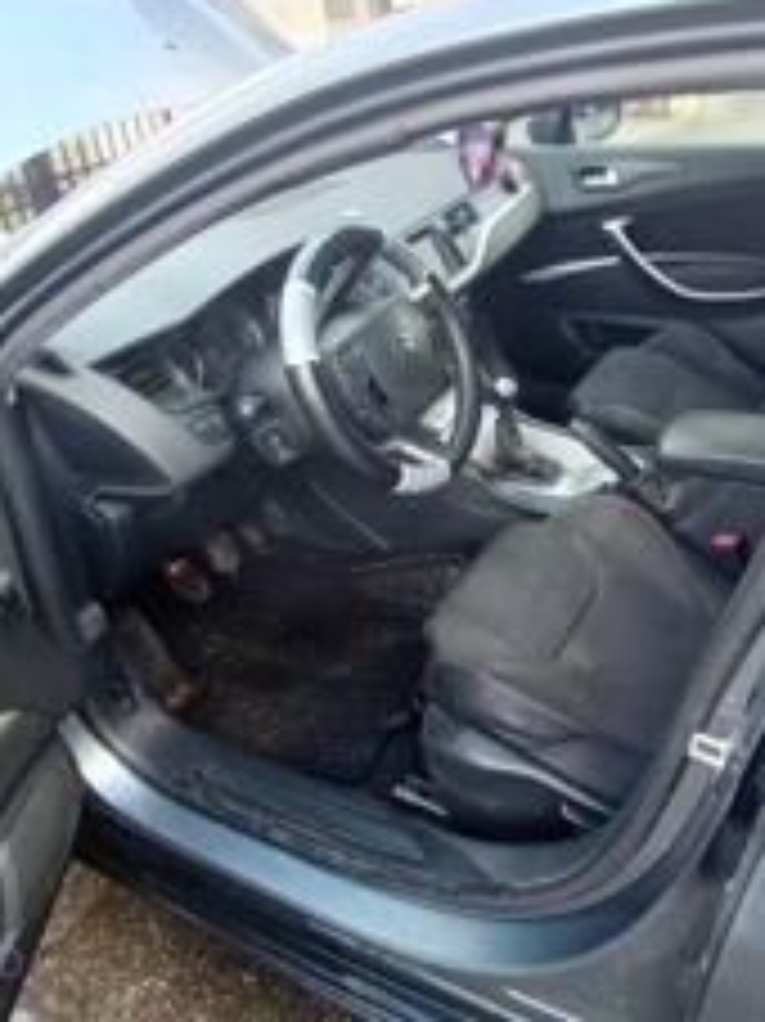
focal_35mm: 30
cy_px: 482
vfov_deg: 59.9
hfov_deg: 46.6
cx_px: 450
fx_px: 885
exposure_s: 1/33.3
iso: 174
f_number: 2.2
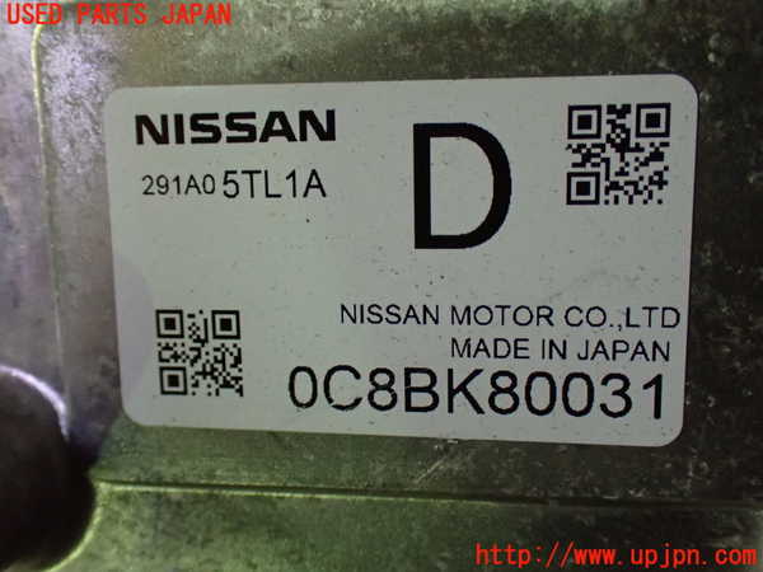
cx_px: 382
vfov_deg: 37.7
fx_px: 838
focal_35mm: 38
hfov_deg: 49.0
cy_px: 286
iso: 1250
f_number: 2.7
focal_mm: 6.83
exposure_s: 1/40
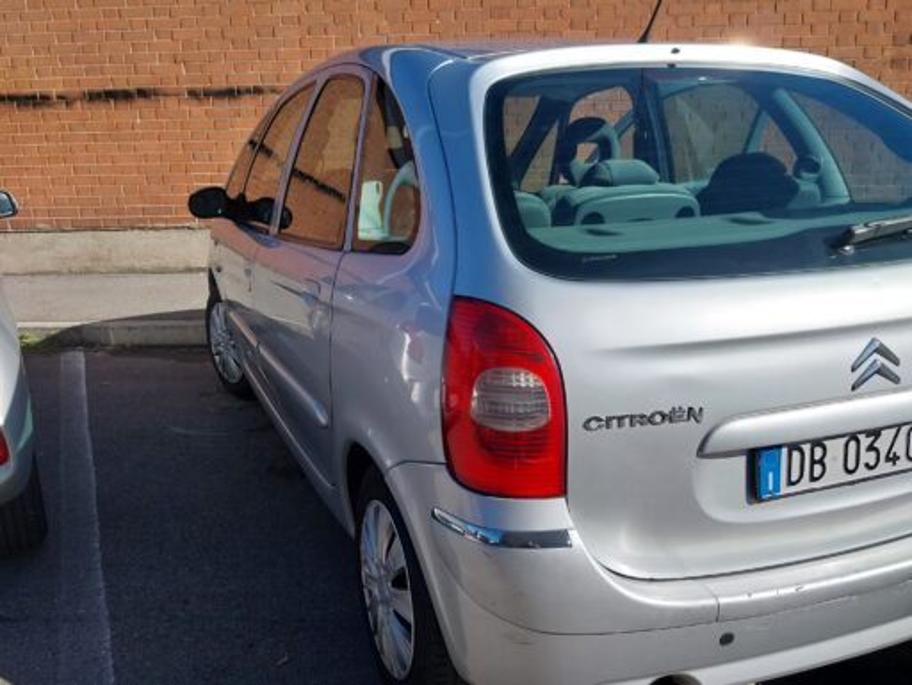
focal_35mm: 26
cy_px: 342
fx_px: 686
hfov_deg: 67.3
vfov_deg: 53.1
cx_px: 456
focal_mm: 4
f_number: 1.8
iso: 25
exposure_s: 1/1008
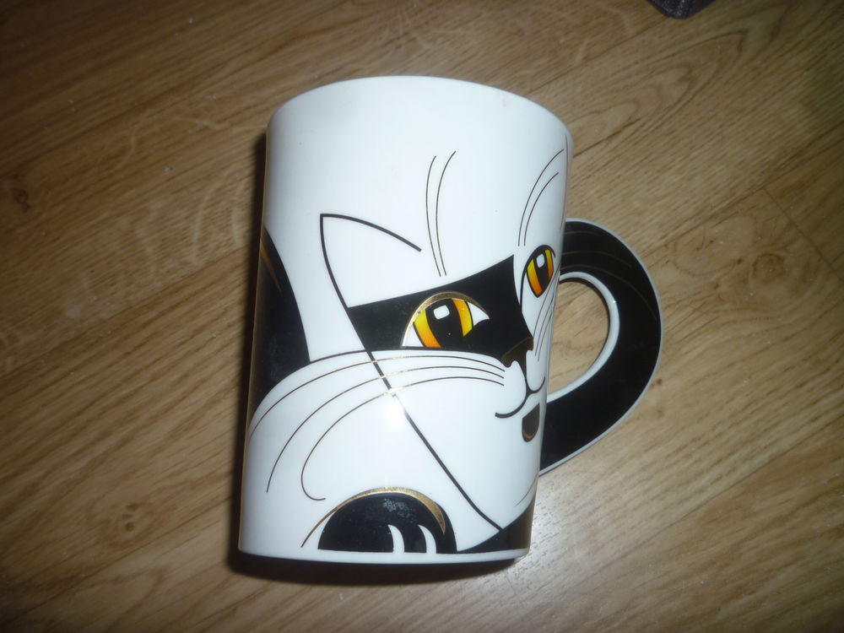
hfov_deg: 61.7
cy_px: 316
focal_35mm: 29
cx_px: 422
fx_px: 707
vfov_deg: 48.2
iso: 100
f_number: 4
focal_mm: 5.2
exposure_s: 1/30
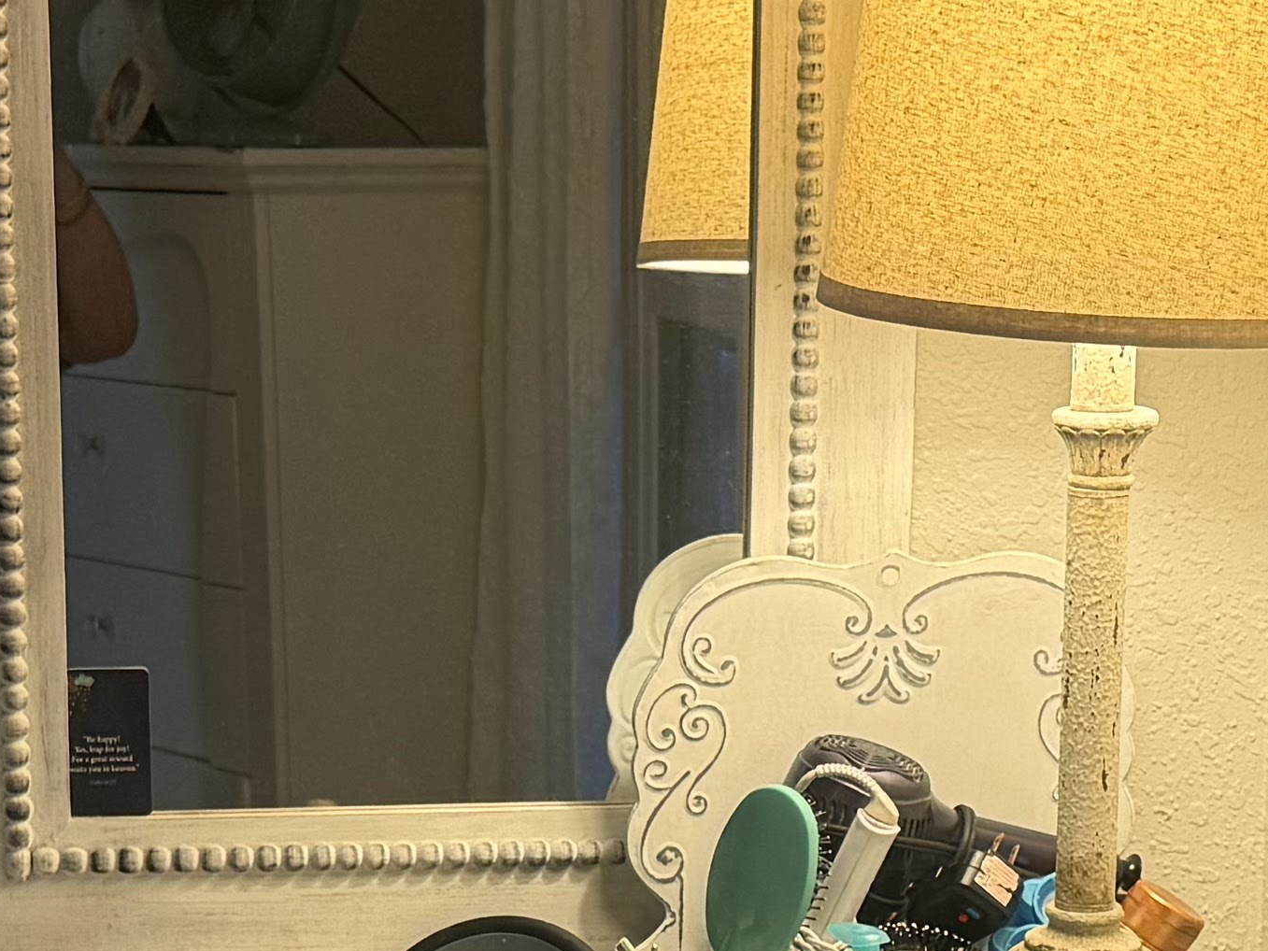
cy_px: 970
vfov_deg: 14.4
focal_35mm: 101
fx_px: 3700
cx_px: 579
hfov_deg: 19.4
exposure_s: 1/60
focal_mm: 6.76
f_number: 1.78
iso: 200
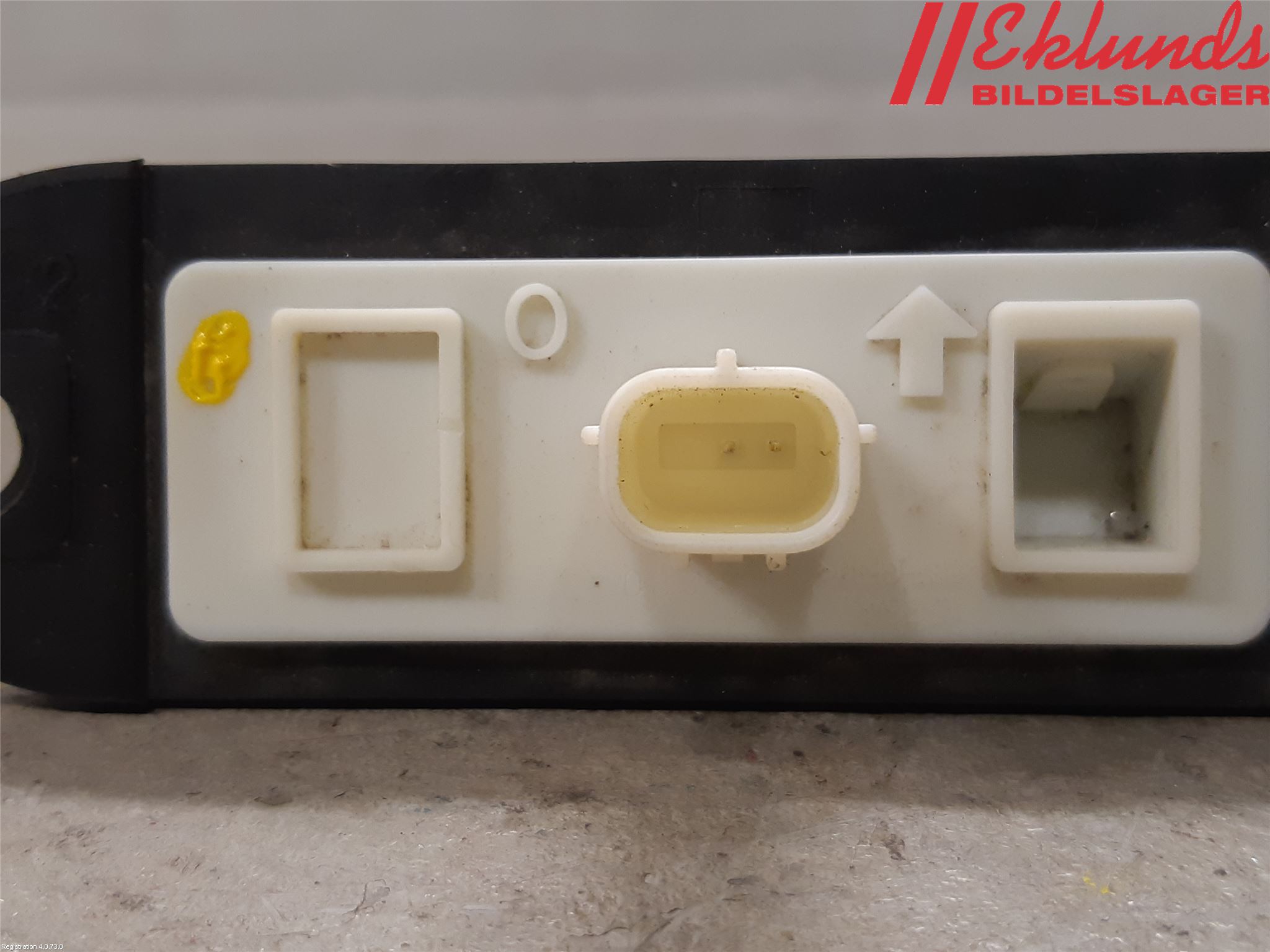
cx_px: 635
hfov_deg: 67.3
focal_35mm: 26
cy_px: 476
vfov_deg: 53.1
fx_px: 954
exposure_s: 1/50
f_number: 1.7
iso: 125
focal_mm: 3.93
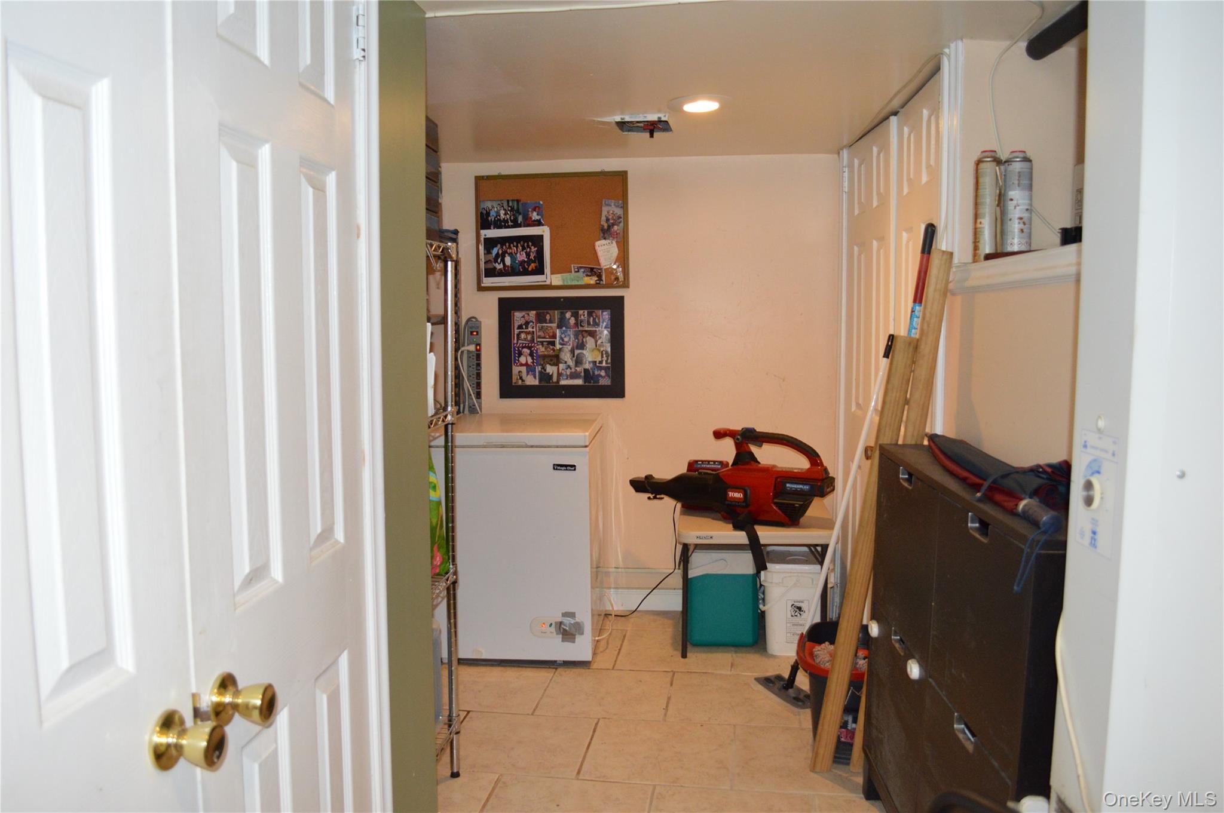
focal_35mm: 27
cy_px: 406
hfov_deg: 67.4
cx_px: 612
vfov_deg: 47.8
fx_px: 917
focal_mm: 18
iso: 1400
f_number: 3.5
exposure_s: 1/60
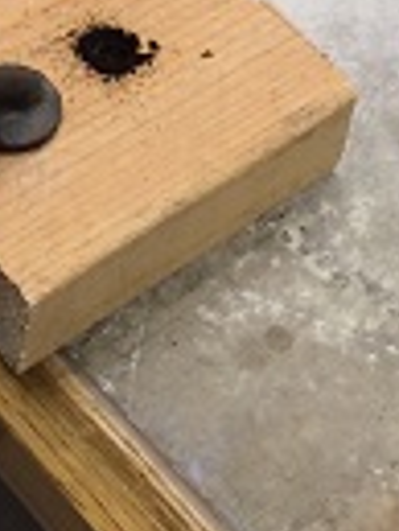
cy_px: -206
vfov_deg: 16.1
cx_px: -160
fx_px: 1749
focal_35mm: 114
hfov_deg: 12.5
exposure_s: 1/30
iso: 40
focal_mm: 4.12
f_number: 2.2
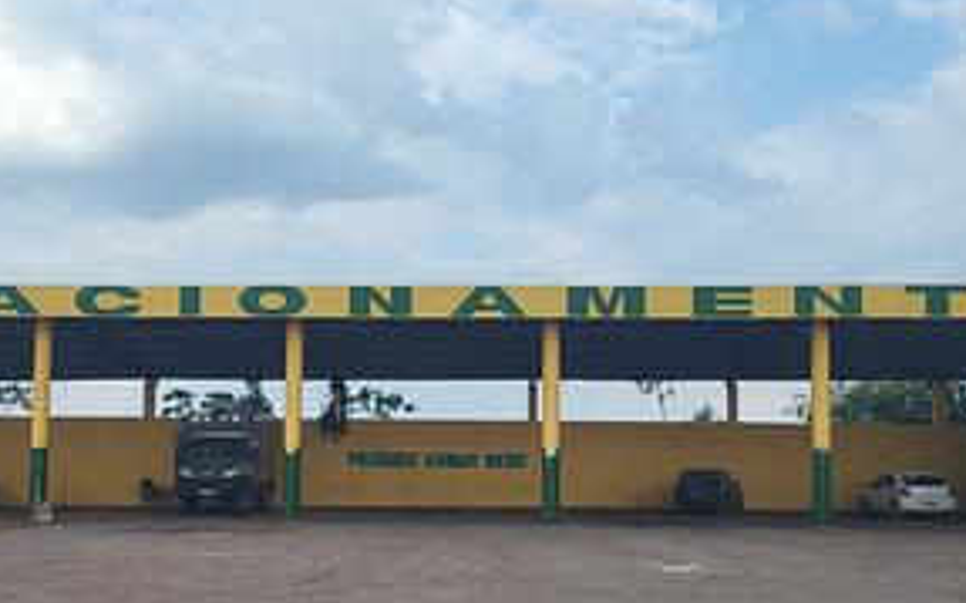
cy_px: 394
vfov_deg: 31.0
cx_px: 412
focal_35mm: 41
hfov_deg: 48.1
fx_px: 1079
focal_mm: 5.4
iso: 40
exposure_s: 1/1163
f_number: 1.8
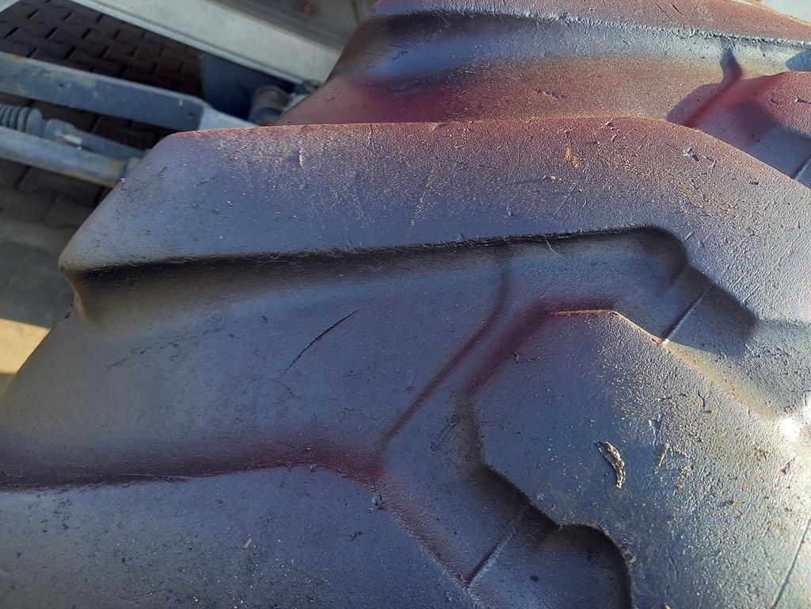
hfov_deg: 69.4
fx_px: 586
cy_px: 304
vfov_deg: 54.9
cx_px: 406
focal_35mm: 25
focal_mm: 4.65
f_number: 1.8
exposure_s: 1/100
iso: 80
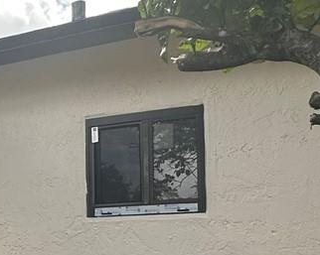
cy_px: 230
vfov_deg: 21.9
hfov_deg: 21.6
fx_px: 643
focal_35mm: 68
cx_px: -203
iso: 40
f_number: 2.2
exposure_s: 1/626
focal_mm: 2.22
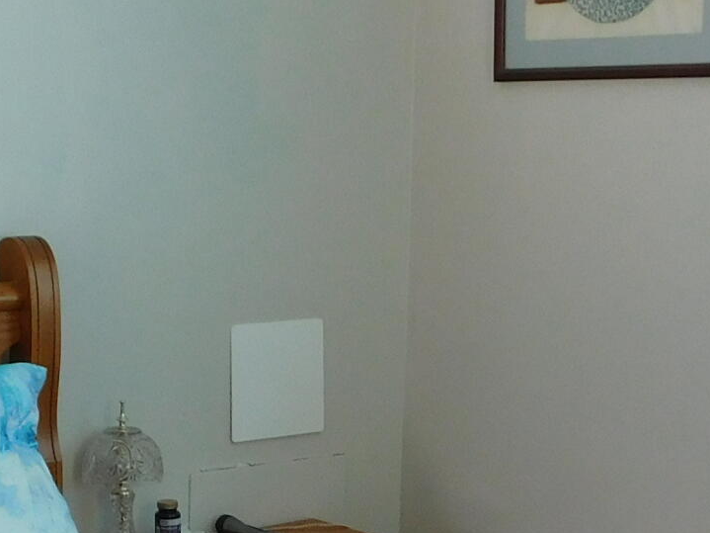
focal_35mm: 96
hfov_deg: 20.4
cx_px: 291
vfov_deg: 15.1
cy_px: 550
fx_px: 1969
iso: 125
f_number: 3
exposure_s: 1/40
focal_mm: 4
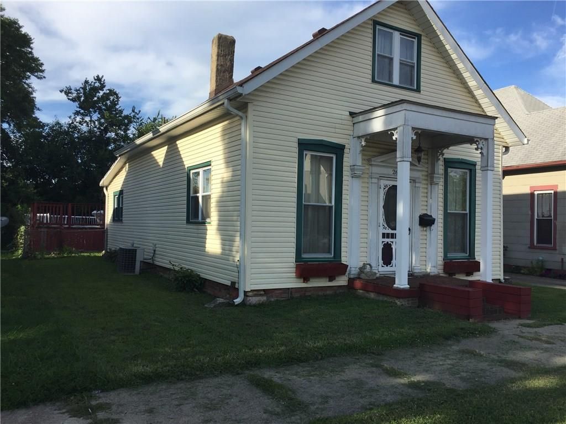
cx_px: 283
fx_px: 474
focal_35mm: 29
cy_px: 212
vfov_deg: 48.2
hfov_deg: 61.7
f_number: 2.2
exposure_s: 1/1522
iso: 32
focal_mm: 4.15
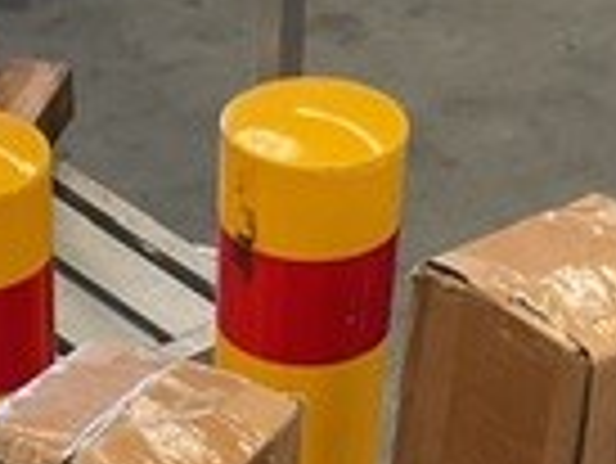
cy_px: 955
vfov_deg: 10.1
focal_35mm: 135
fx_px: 2404
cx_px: 153
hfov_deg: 14.5
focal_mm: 3
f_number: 1.8
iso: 64
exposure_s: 1/100
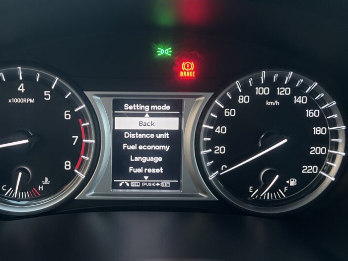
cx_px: 121
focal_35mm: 38
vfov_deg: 37.6
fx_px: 382
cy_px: 117
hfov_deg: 48.3
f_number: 1.5
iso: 500
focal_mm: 5.7
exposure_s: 1/25
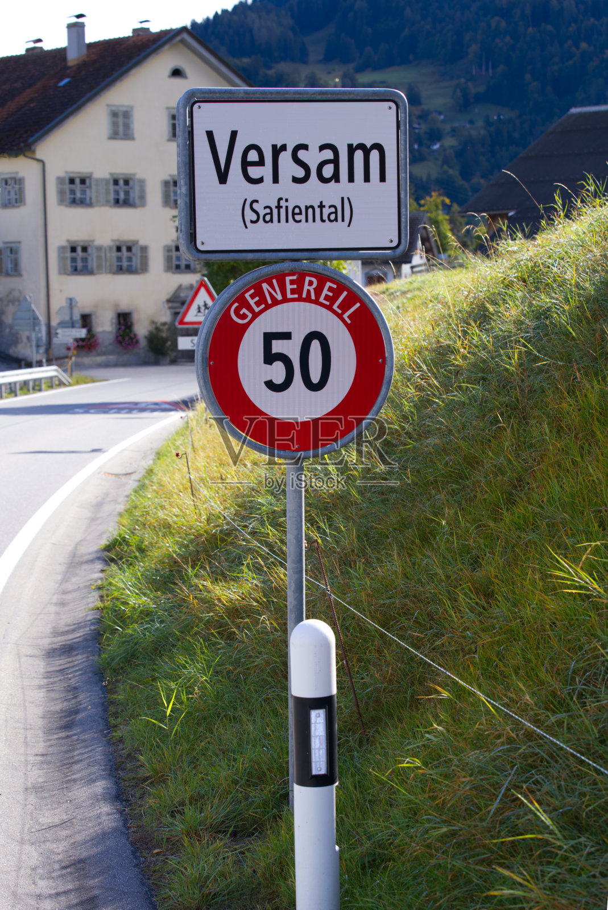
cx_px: 304
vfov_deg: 28.8
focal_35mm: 70
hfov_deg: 19.5
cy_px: 455
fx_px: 1771
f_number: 6.3
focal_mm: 70
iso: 100
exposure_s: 1/125
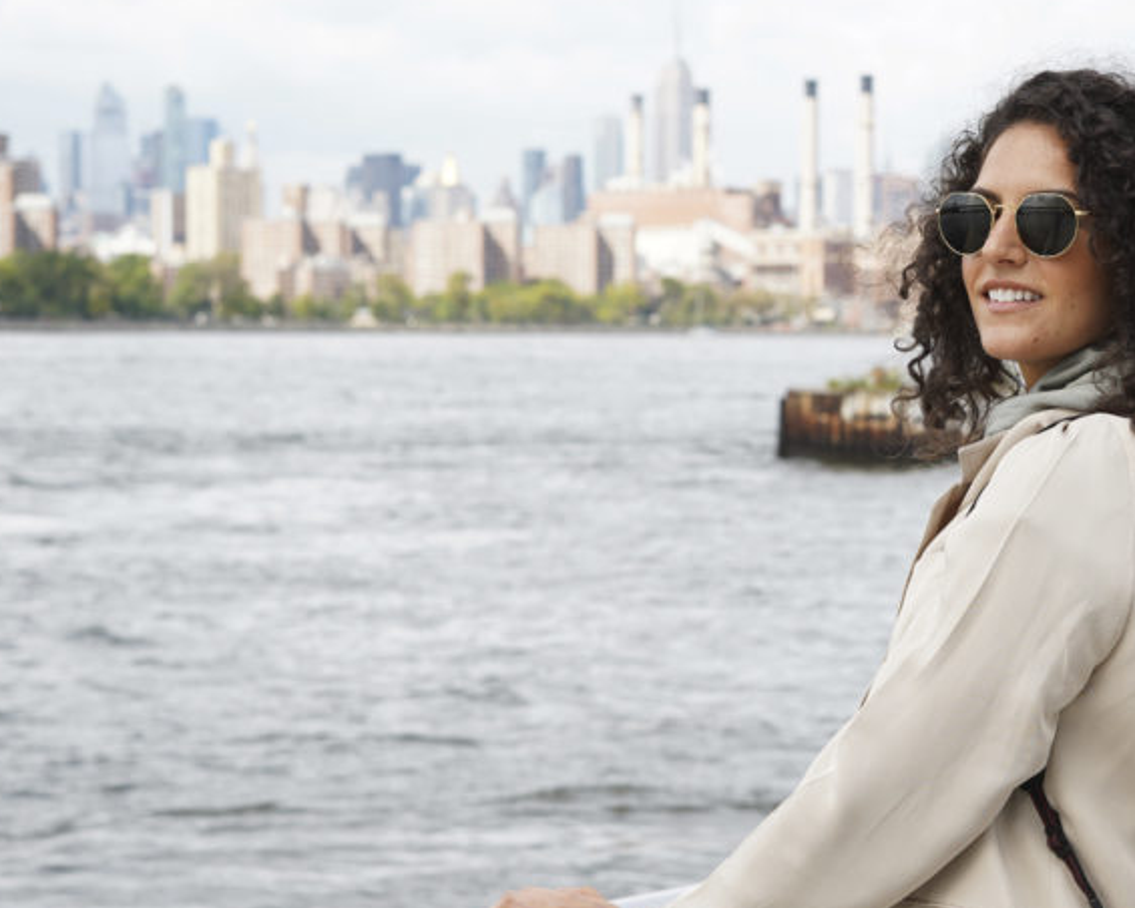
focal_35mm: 83
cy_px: 499
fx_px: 2788
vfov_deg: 18.5
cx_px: 894
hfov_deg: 22.7
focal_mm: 50
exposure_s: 1/400
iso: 200
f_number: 5.6
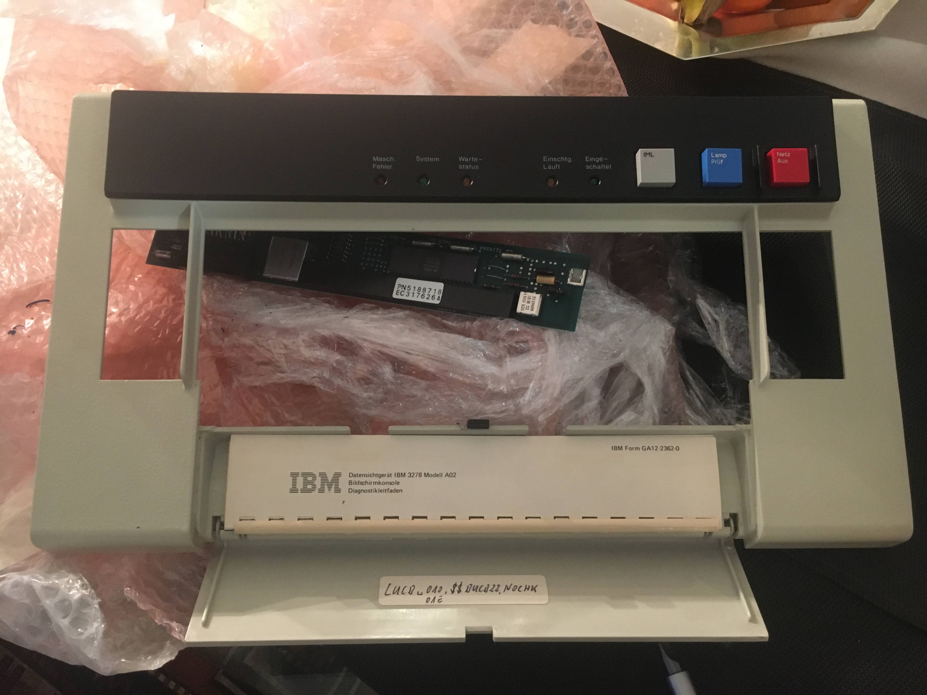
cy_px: 348
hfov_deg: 61.7
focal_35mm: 29
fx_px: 777
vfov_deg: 48.2
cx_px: 464
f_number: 2.2
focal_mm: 4.15
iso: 250
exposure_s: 1/17
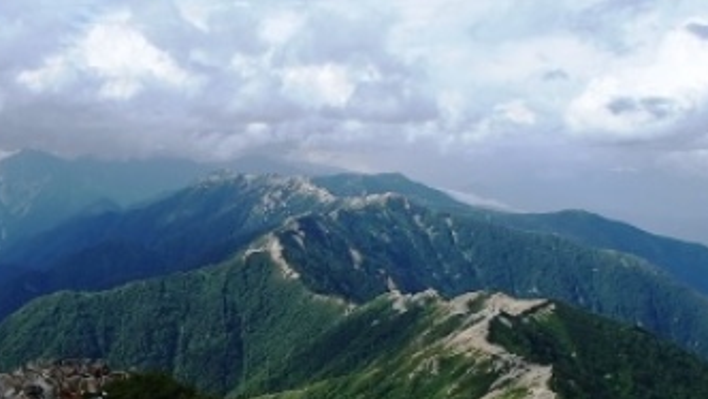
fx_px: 864
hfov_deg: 44.2
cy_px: 261
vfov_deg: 25.9
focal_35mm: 46
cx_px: 267
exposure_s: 1/160
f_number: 11
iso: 100
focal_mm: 5
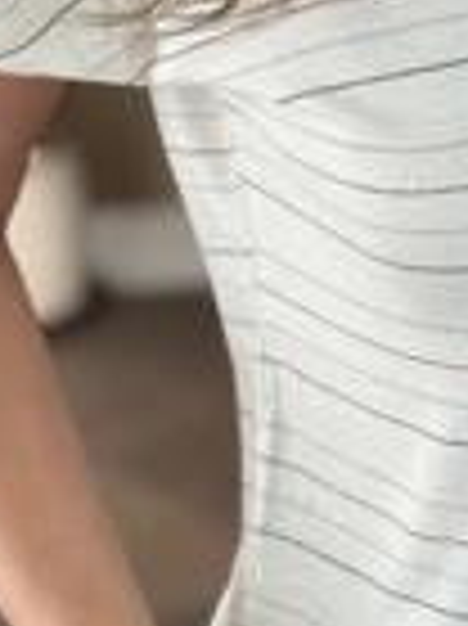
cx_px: 580
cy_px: 396
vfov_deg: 11.3
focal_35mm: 175
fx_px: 3159
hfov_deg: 8.4
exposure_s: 1/75
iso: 125
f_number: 1.78
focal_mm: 6.86
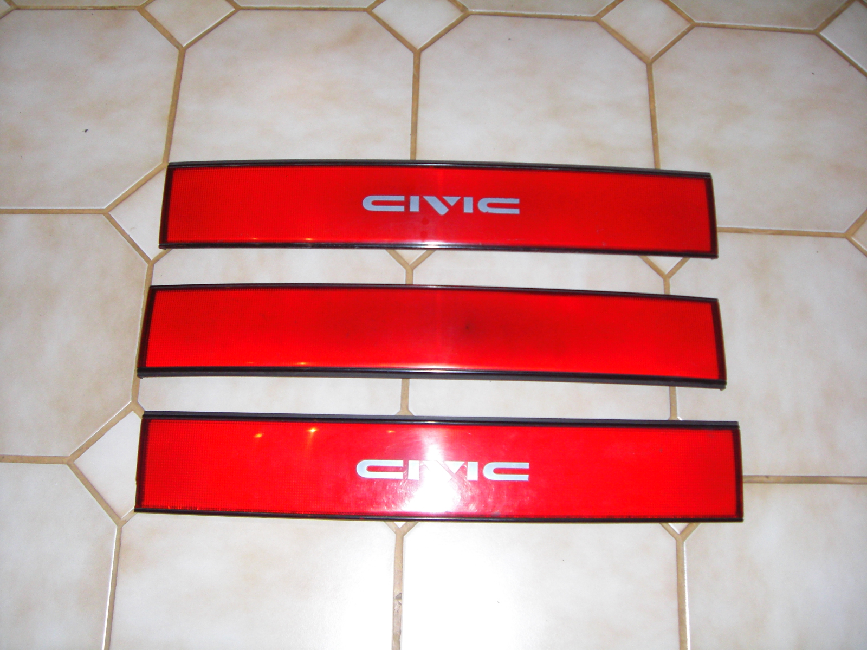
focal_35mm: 38
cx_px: 434
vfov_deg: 37.7
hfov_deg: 49.0
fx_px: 952
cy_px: 325
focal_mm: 6.2
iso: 200
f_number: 2.7
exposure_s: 1/60
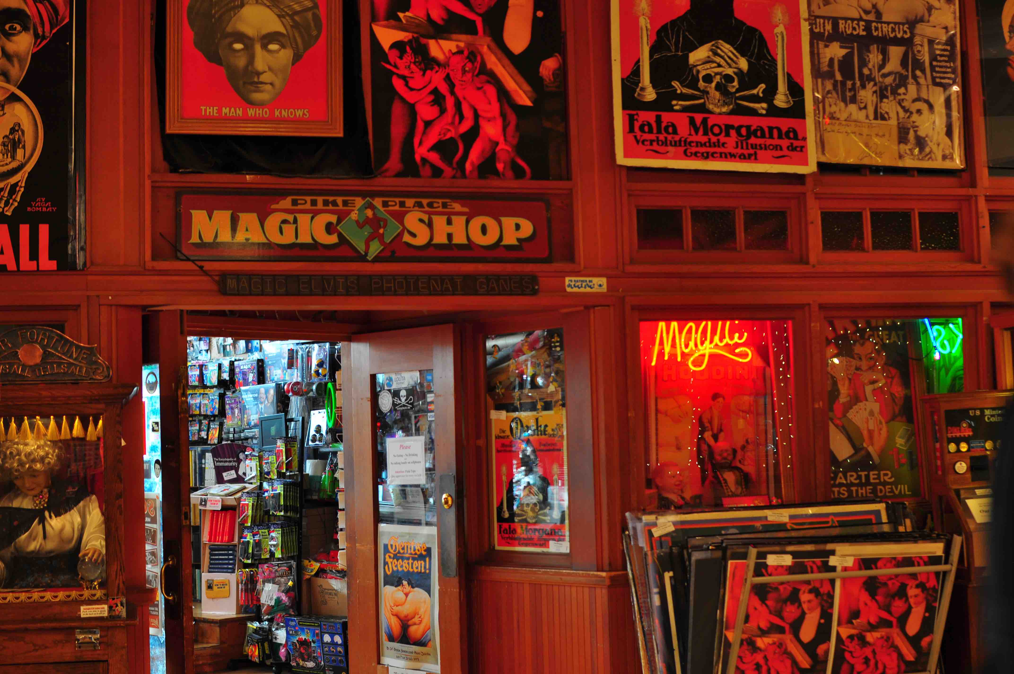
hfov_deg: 37.9
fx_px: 1477
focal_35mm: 52
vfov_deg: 25.7
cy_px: 337
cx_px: 507
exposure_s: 1/25
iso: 200
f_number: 3.2
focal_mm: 35
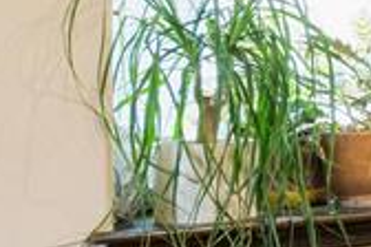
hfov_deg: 10.5
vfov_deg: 9.9
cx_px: 1117
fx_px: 1412
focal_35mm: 137
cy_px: -30
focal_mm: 18
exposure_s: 1/4
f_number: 9
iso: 800
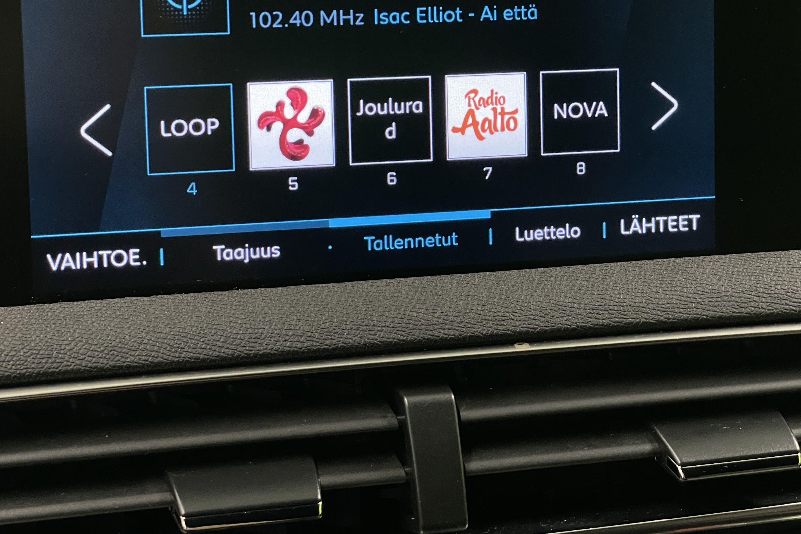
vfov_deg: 17.9
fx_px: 1691
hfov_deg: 26.6
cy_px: 169
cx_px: 346
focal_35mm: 76
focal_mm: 6
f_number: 2
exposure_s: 1/50
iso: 320
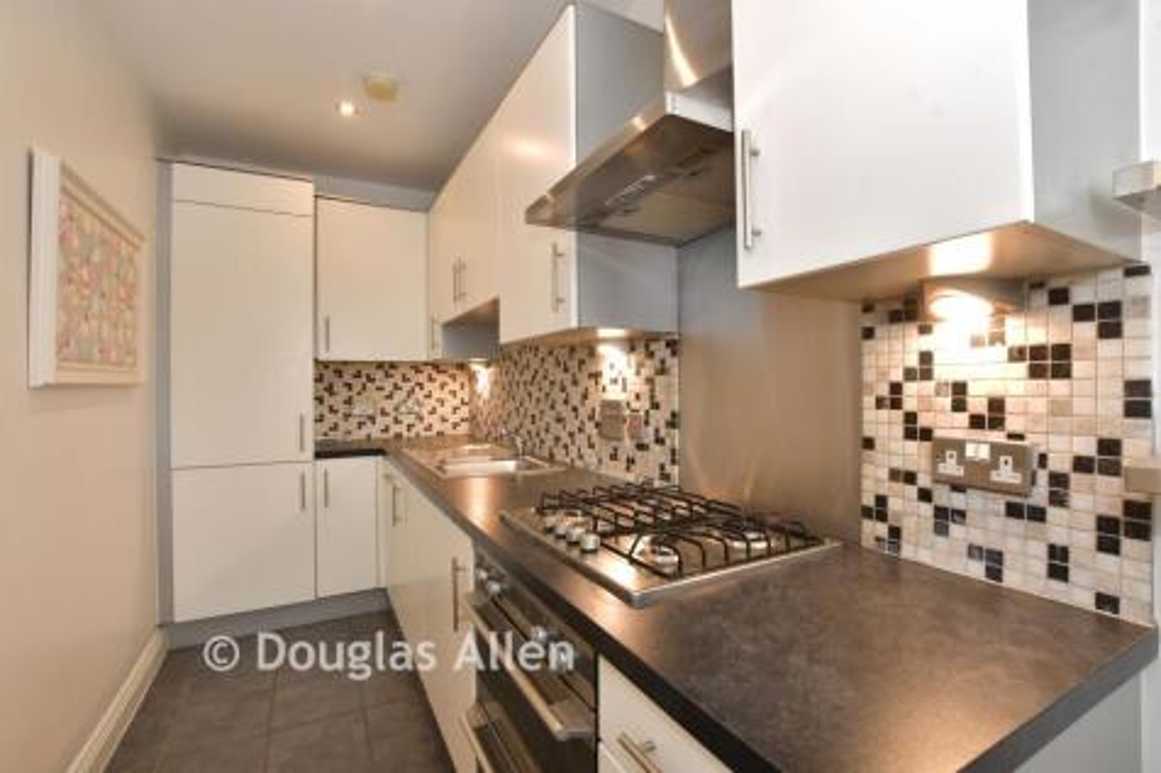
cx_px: 580
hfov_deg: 100.4
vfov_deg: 77.3
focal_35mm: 15
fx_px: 484
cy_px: 386
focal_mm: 10
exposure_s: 1/3
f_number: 8
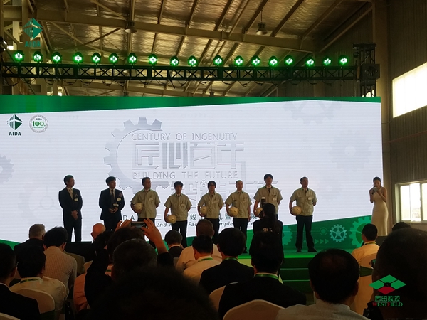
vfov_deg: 53.1
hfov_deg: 67.3
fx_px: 321
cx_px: 214
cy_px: 160
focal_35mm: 26
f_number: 1.7
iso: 40
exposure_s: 1/183
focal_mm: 4.2
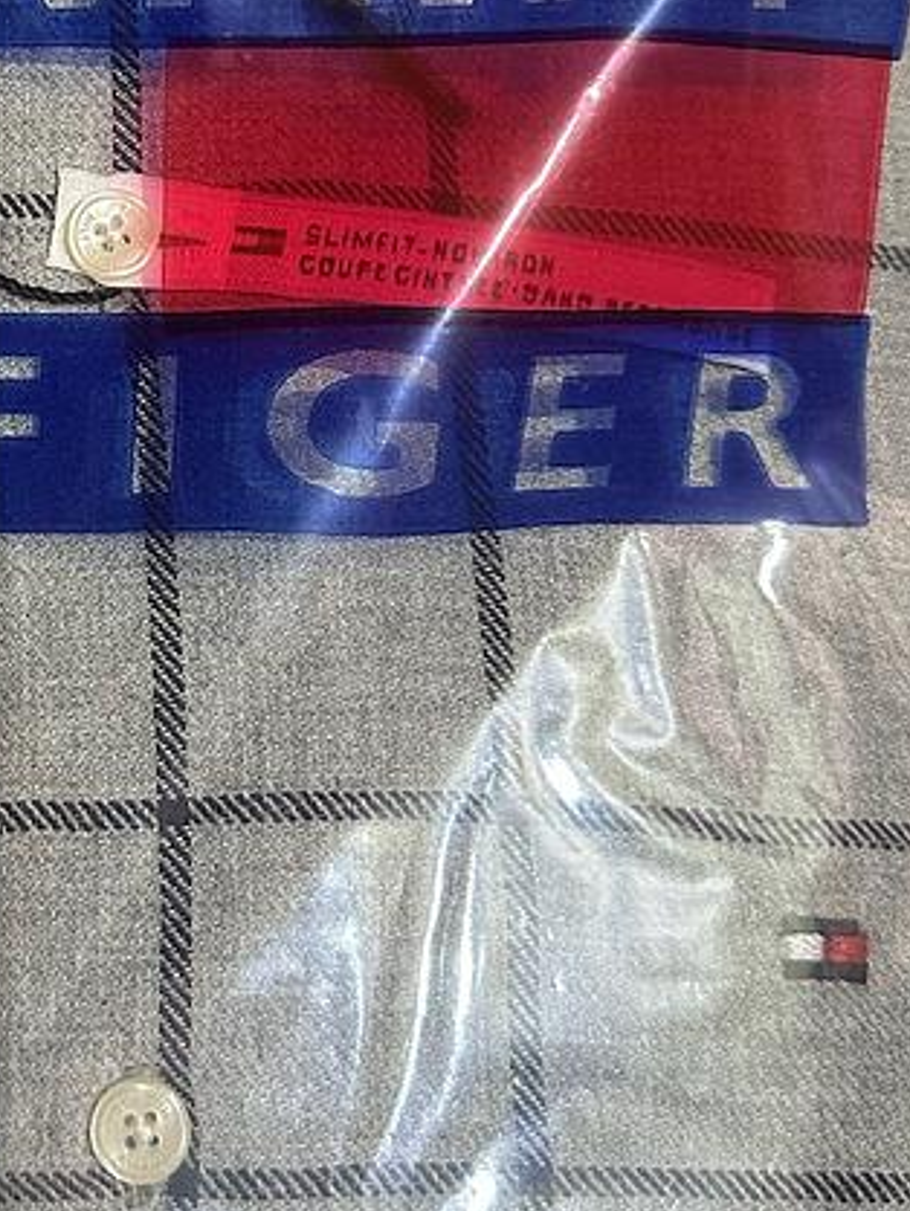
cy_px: 243
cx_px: 116
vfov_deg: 30.4
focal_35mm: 62
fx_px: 2171
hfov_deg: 23.1
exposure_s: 1/51
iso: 320
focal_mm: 6.86
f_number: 1.78
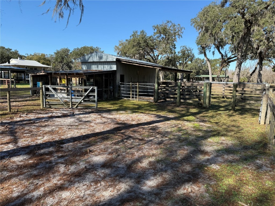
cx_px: 138
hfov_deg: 71.6
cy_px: 103
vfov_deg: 56.8
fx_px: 191
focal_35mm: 24
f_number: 1.78
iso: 80
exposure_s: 1/2053
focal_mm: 6.76
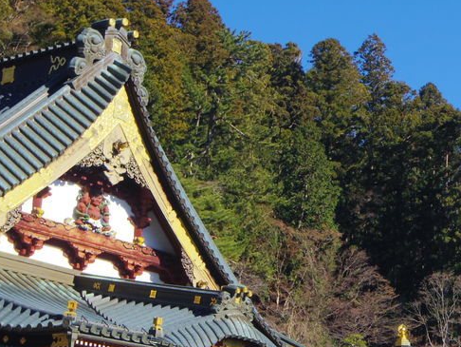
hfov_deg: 19.3
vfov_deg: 15.0
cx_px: 447
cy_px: 157
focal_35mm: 99
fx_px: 1319
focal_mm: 8.5
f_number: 4
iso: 250
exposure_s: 1/1250
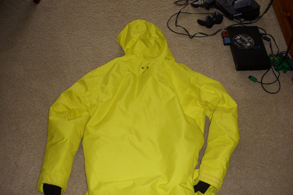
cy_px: 96
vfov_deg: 33.4
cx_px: 147
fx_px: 326
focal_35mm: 40
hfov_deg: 48.5
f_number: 3.3
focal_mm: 6.3
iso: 100
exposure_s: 1/30
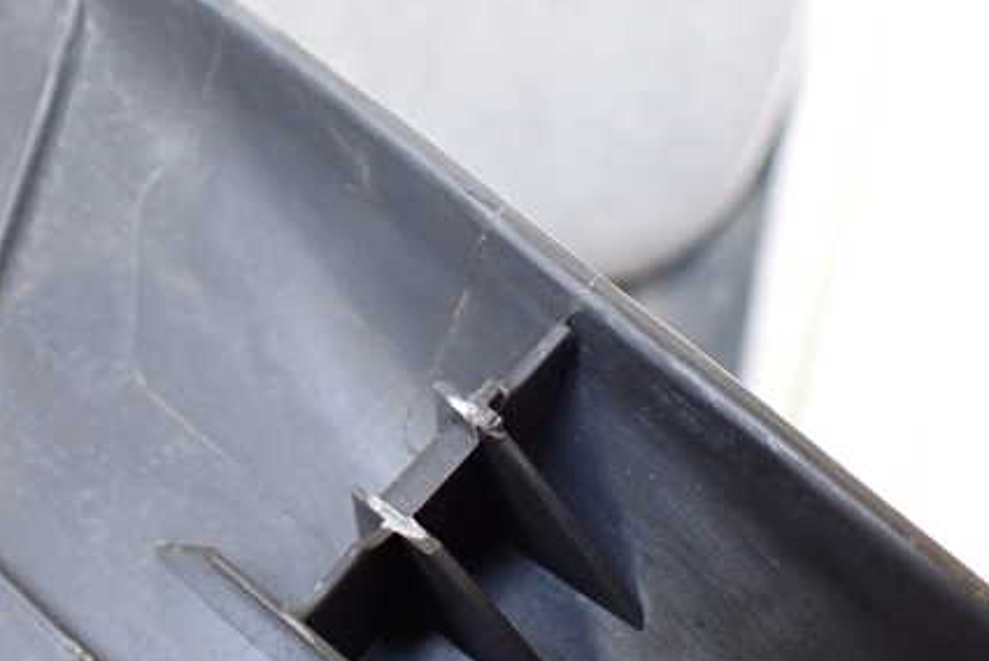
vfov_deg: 30.4
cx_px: 417
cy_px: 428
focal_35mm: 44
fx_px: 1210
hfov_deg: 44.3
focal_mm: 5.4
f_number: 2.3
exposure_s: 1/125
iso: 500
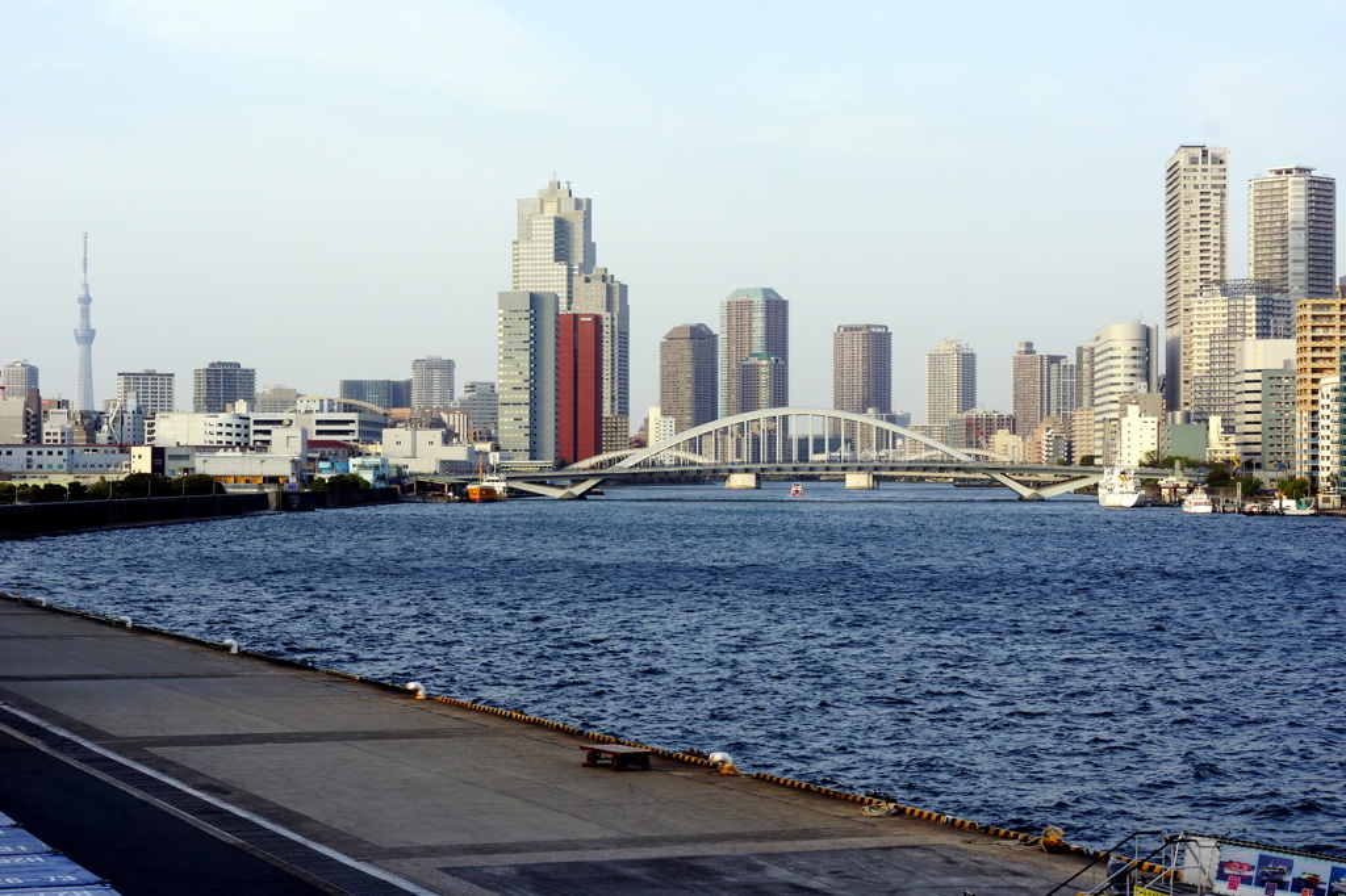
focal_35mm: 75
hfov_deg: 27.0
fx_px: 2803
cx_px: 673
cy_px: 448
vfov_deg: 18.2
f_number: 11
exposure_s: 1/100
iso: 100
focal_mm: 50
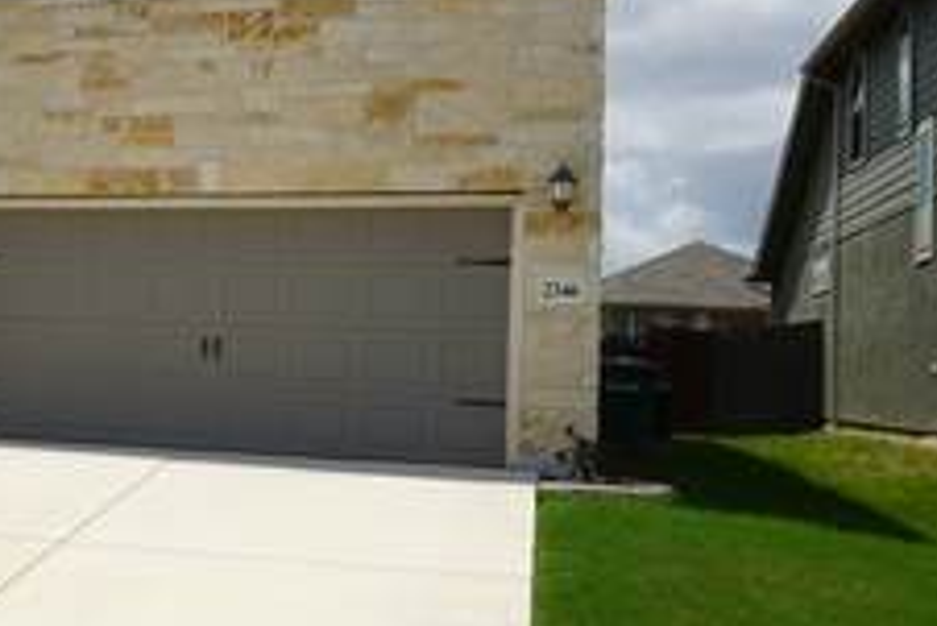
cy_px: 301
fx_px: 1328
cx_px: -25
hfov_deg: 34.8
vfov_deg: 26.5
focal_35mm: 51
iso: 100
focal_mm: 12
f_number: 11
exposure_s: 1/200
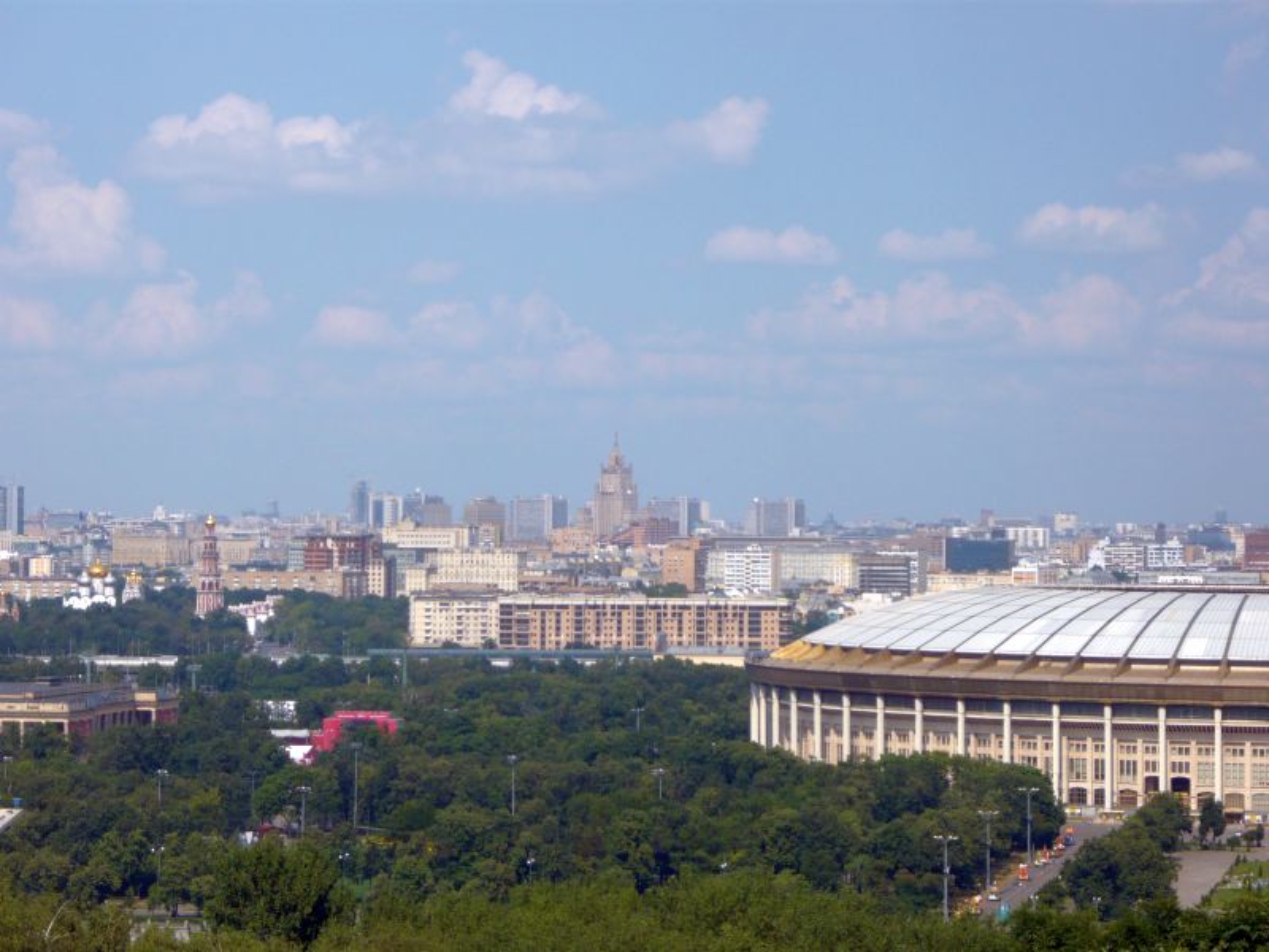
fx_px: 3666
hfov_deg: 19.6
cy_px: 476
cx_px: 634
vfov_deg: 14.8
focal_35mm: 100
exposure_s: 1/800
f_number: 5.1
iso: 100
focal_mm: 16.5
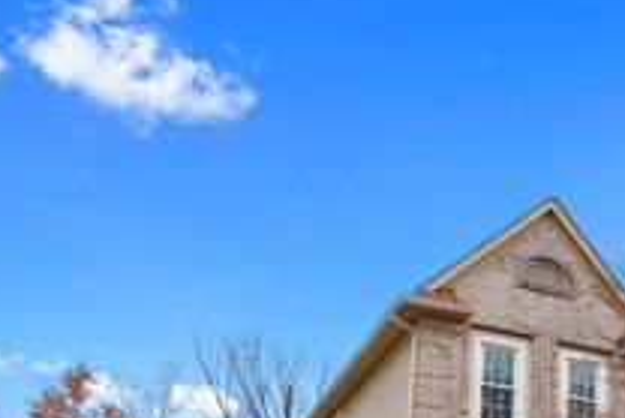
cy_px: 477
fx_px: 1251
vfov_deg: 18.2
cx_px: 631
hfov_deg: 26.5
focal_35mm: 72
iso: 320
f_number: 9
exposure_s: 1/125
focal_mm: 30
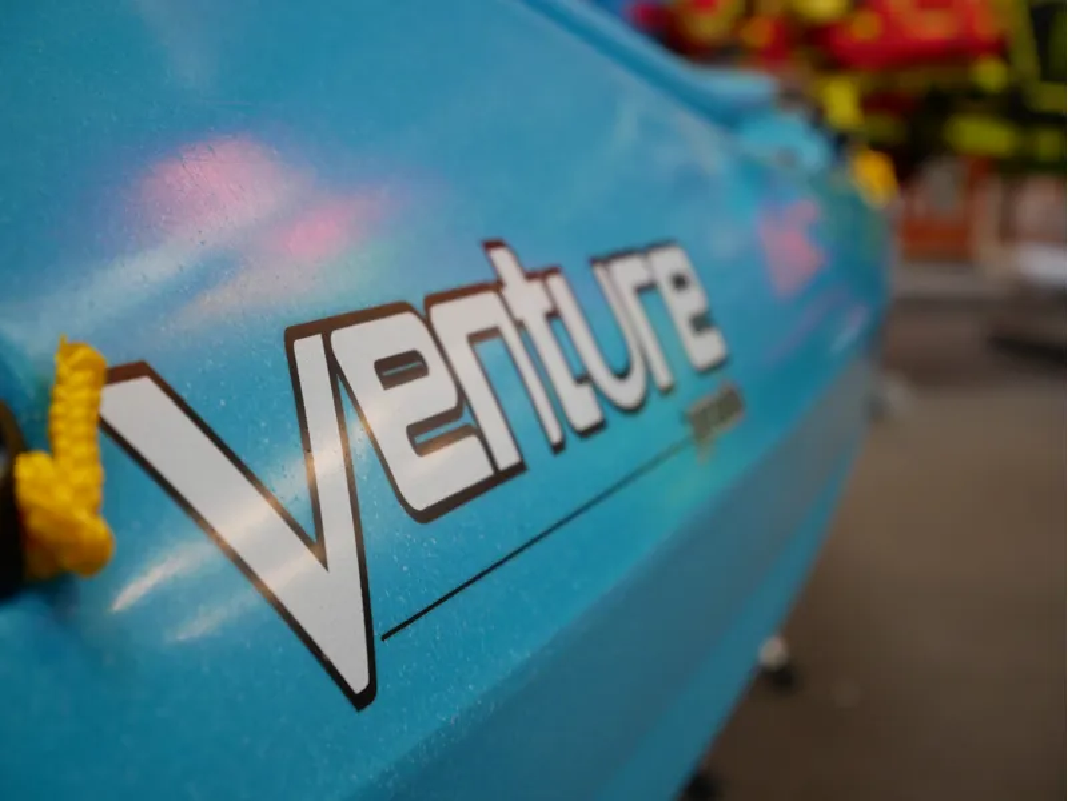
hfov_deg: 30.3
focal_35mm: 64
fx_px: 1975
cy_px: 400
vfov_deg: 22.9
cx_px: 534
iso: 640
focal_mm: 32
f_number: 5.6
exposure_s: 1/80
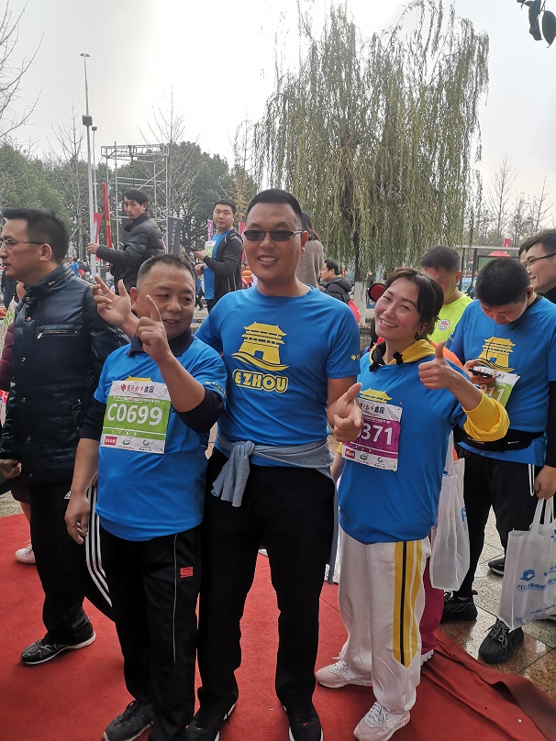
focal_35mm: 27
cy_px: 370
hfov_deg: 51.4
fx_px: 578
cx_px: 278
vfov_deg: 65.3
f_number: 1.8
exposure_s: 1/531
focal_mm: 3.95
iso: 50
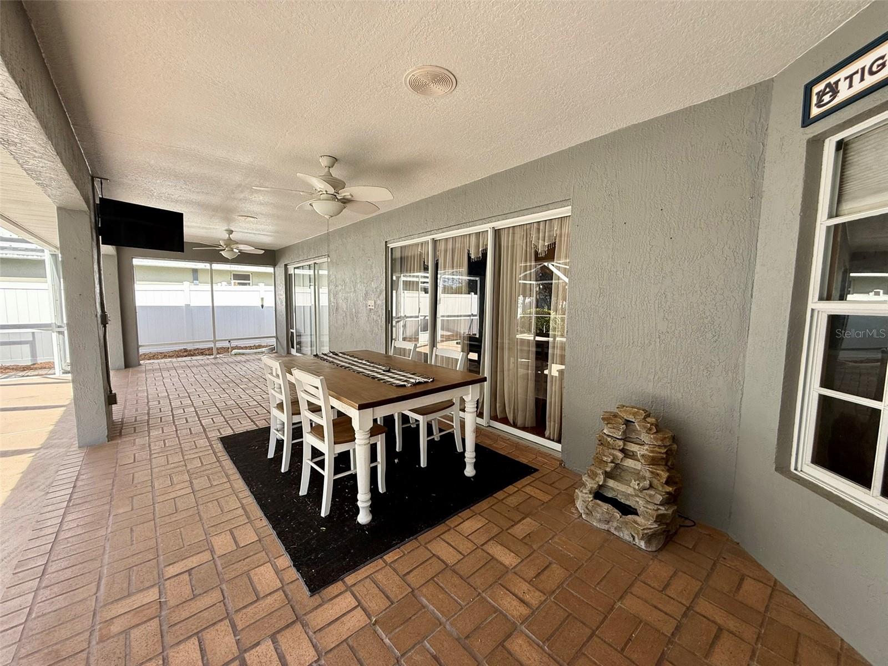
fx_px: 359
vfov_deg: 85.7
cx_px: 444
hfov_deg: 102.1
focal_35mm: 14
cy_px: 333
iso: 50
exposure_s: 1/226
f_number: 2.2
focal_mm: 2.22
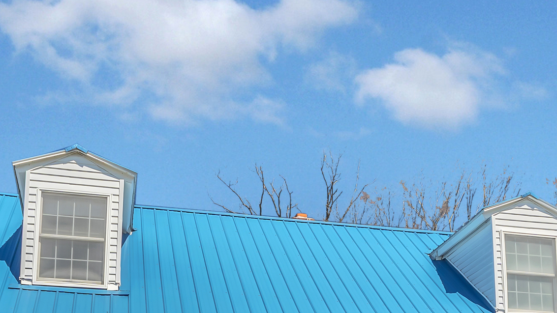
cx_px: 290
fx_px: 798
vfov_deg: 20.6
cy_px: 386
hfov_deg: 38.5
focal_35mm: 54
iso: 800
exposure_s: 1/1000
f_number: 7.1
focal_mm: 19
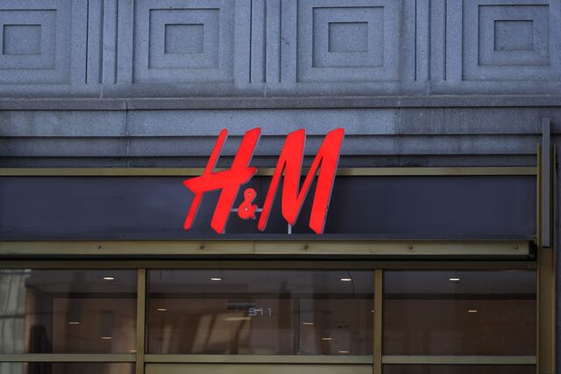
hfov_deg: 10.3
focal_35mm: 200
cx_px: 280
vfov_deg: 6.9
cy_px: 187
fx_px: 3115
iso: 500
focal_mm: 200
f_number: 2.8
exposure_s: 1/1250
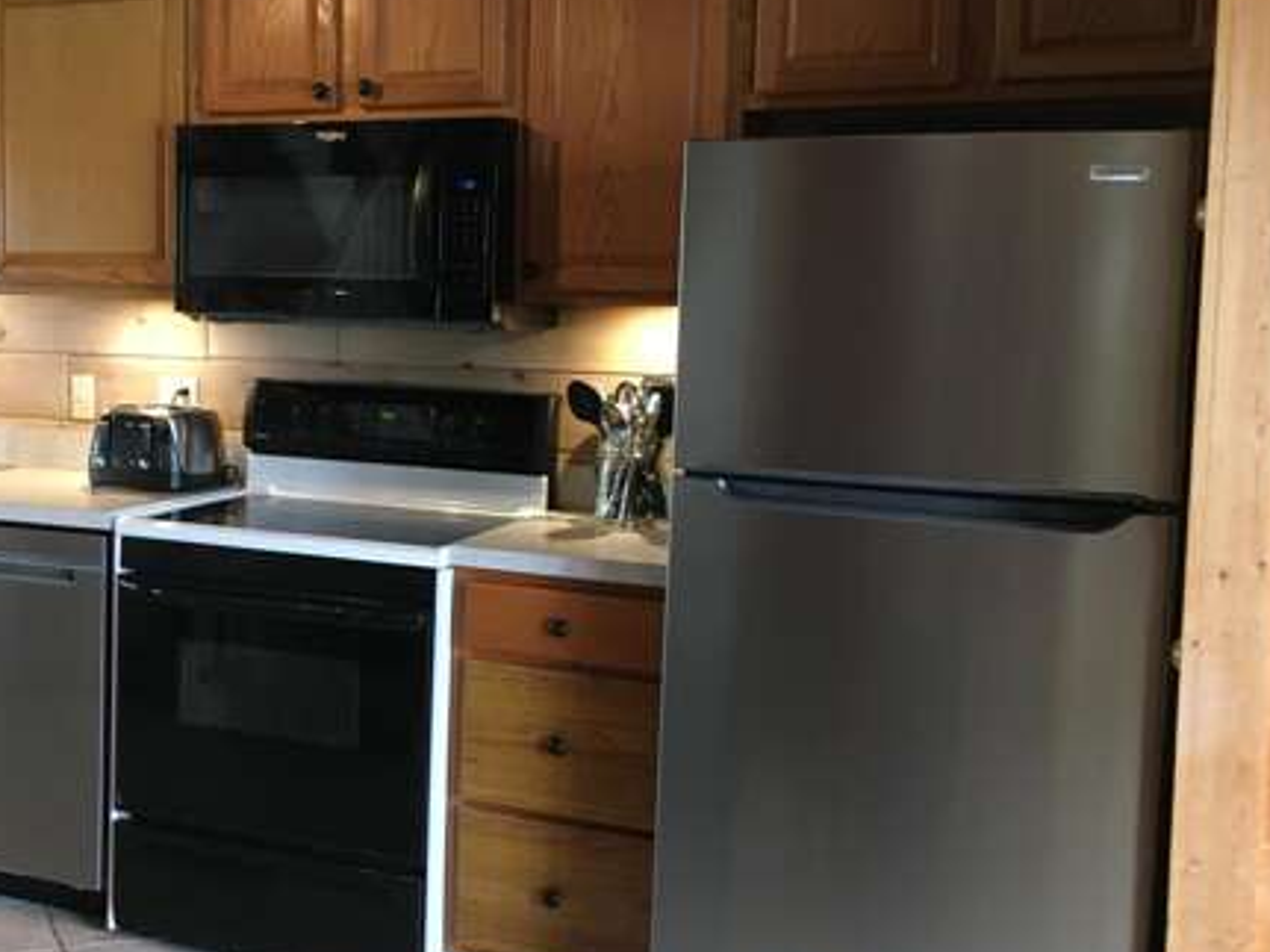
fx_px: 1687
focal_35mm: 46
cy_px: 424
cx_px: 329
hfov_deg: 40.2
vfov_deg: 31.5
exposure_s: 1/30
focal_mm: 4.15
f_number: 2.2
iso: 160
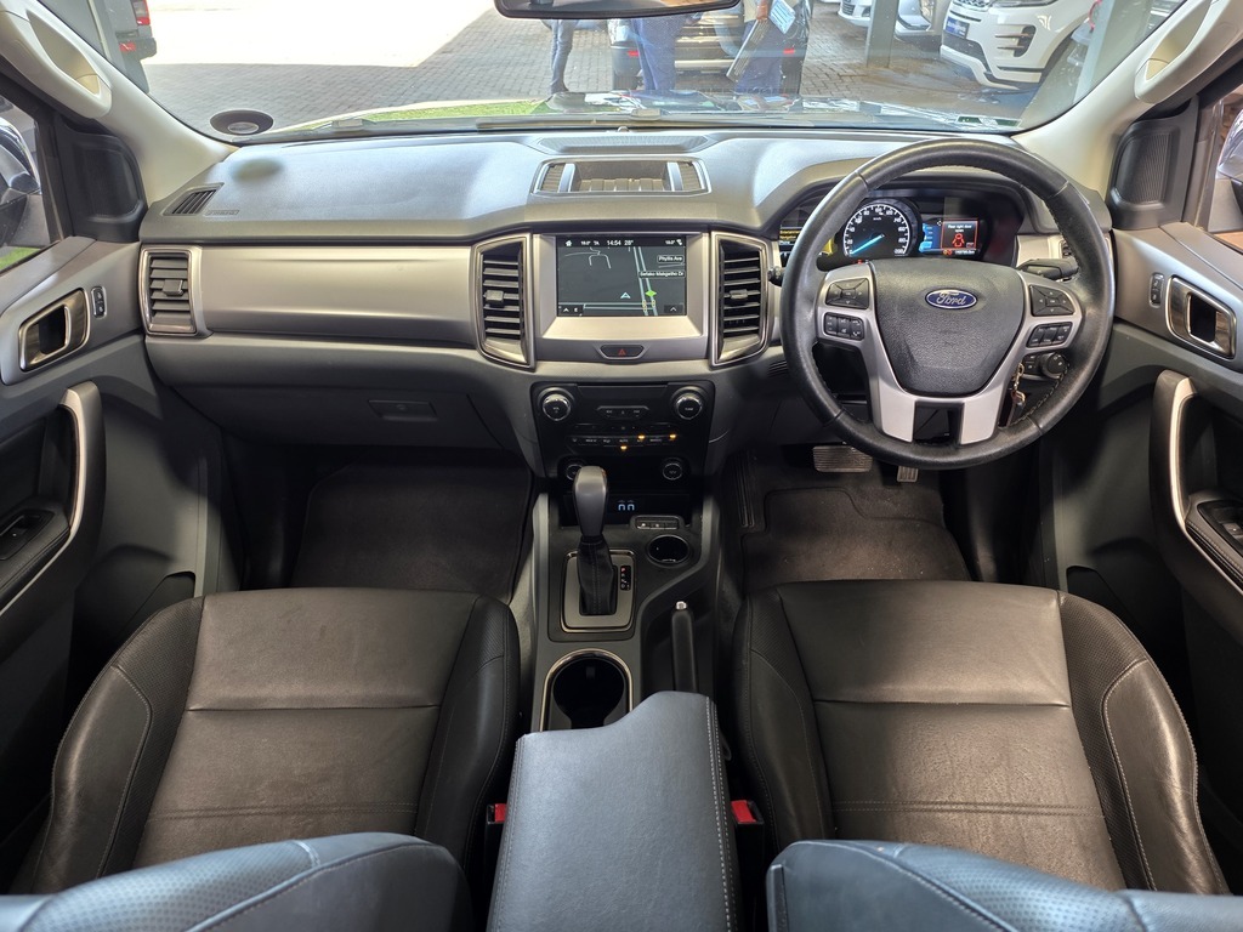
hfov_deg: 73.9
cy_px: 466
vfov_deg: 58.9
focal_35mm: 23
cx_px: 622
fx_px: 826
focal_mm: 6.25
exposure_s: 1/50
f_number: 1.7
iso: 160
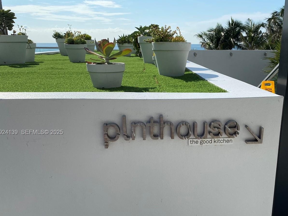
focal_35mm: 35
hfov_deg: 52.0
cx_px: 181
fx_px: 291
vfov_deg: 40.4
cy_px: 133
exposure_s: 1/5236
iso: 32
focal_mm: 4.25
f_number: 1.8
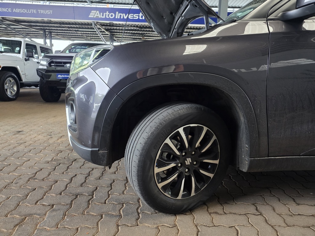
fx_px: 209
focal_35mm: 23
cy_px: 118
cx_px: 158
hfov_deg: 73.9
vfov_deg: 58.9
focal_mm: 6.25
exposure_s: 1/66
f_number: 1.7
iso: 640
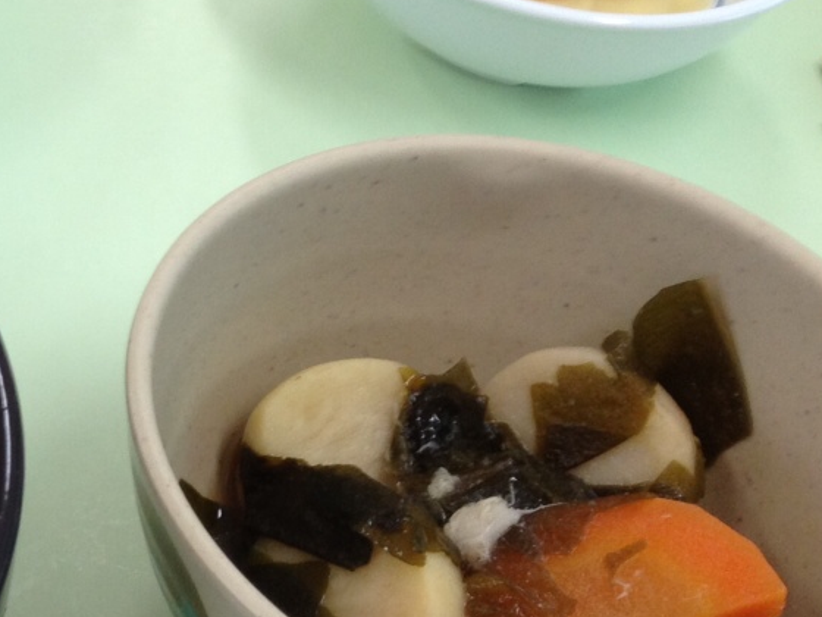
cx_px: -361
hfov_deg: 17.6
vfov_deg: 14.5
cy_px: 254
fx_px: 2422
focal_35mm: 102
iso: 64
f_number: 2.4
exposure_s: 1/40
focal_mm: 4.28
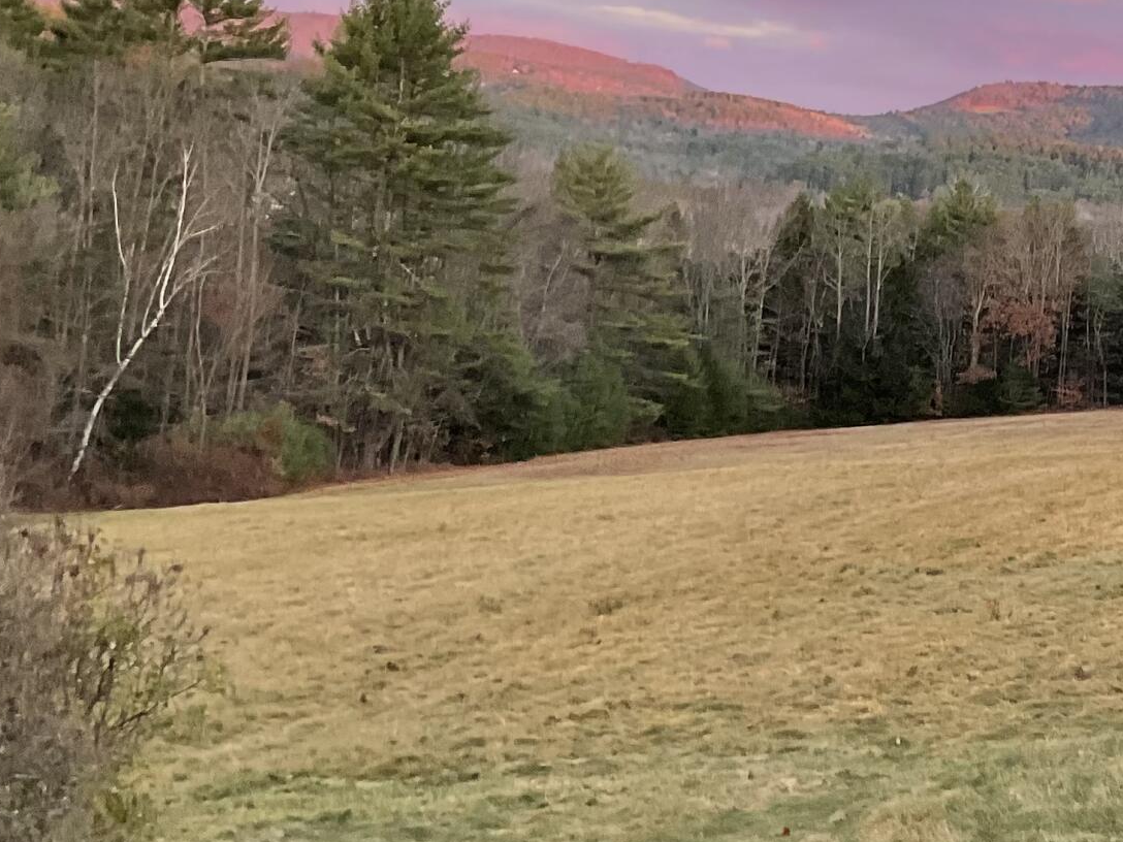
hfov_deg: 23.4
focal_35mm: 80
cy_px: 349
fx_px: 2595
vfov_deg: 18.4
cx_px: 1120
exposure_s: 1/120
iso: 50
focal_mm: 3
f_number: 1.8
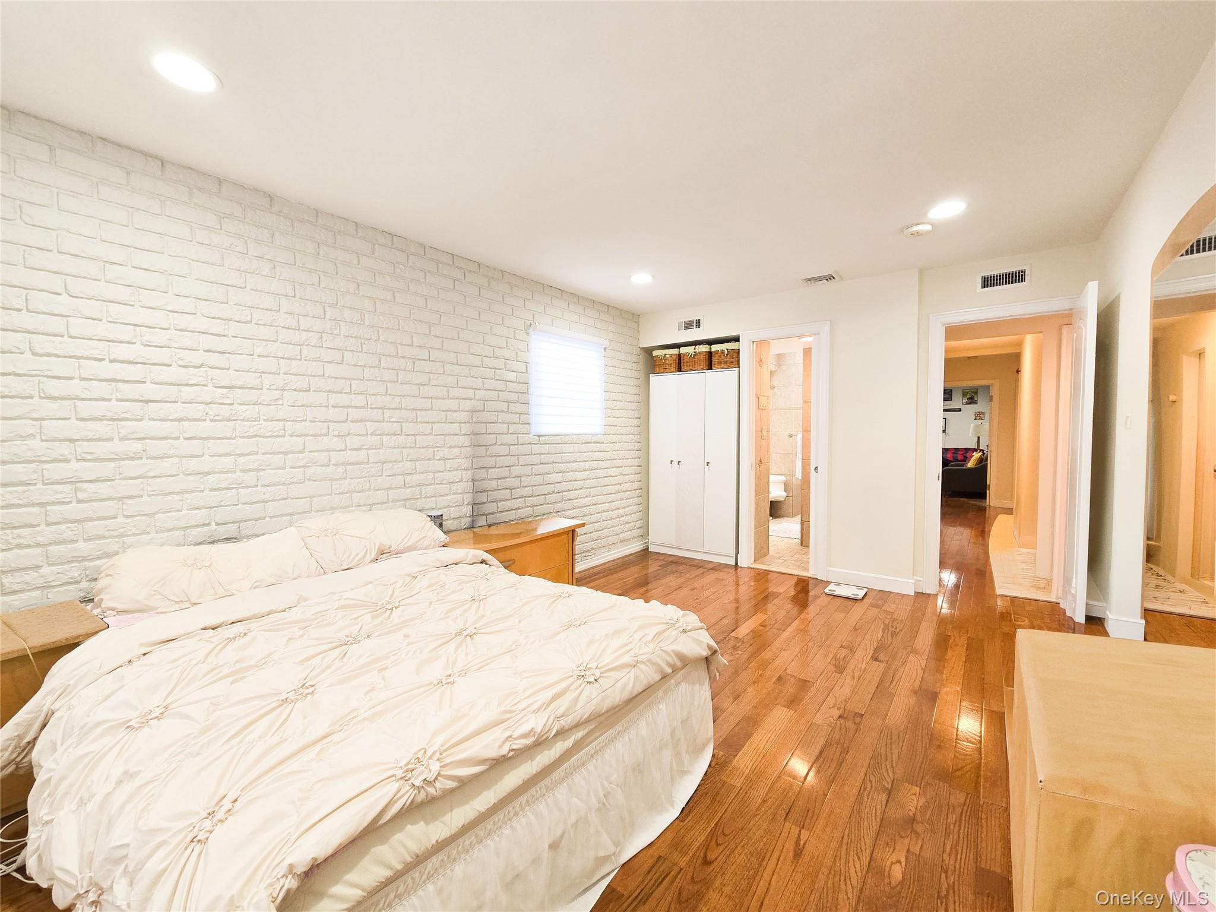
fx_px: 457
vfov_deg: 89.9
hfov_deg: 106.2
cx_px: 608
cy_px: 456
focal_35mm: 13
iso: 200
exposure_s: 1/60
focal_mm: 2.2
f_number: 2.2
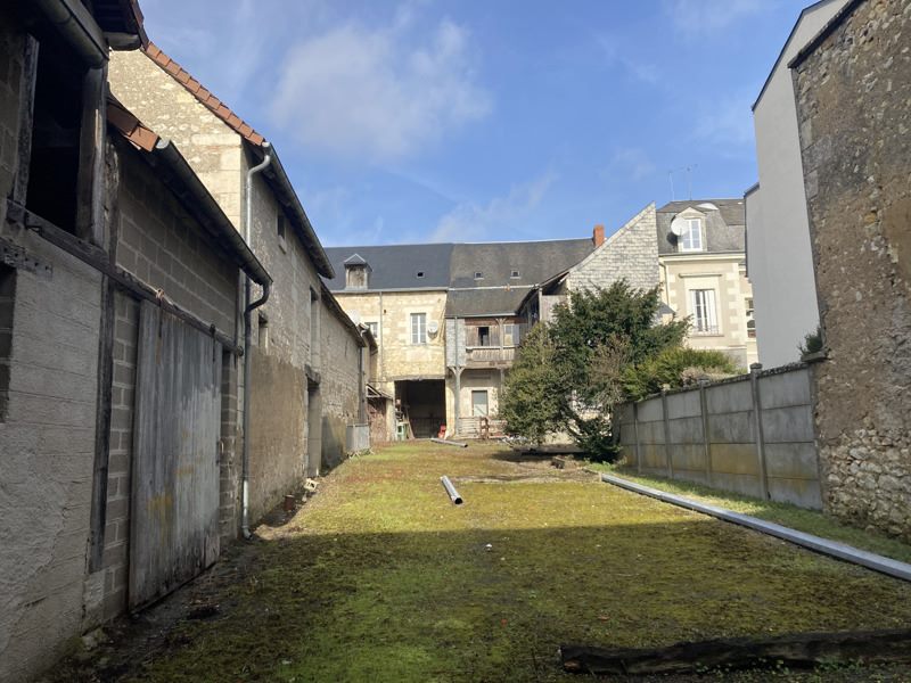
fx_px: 737
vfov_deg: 49.7
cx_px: 456
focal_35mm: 28
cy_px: 342
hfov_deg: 63.4
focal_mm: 3.99
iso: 20
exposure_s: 1/1499
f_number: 1.8
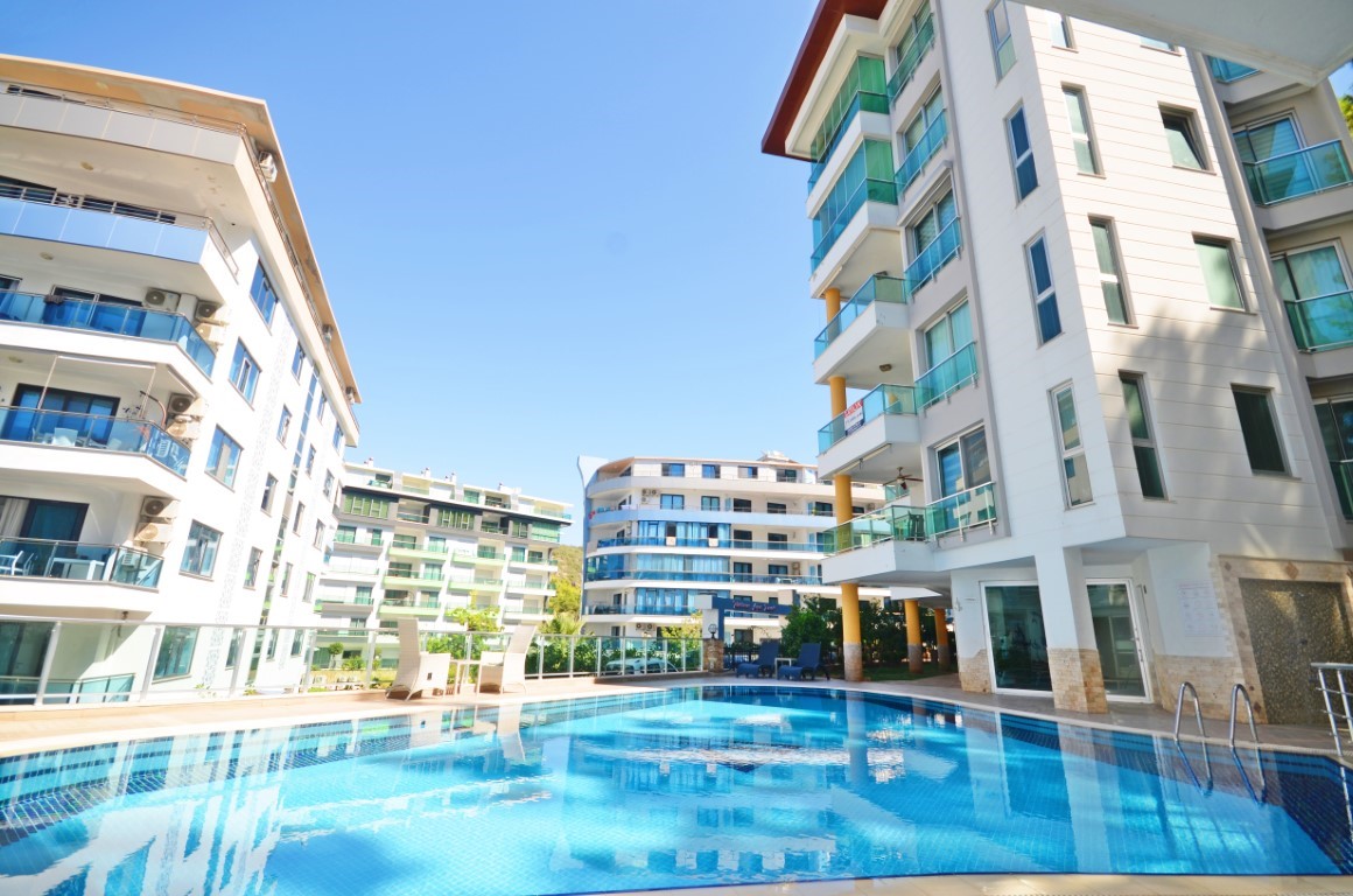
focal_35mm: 15
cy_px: 448
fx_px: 563
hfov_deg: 100.5
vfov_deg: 77.1
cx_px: 676
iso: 100
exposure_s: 1/200
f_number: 7.1
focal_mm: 10
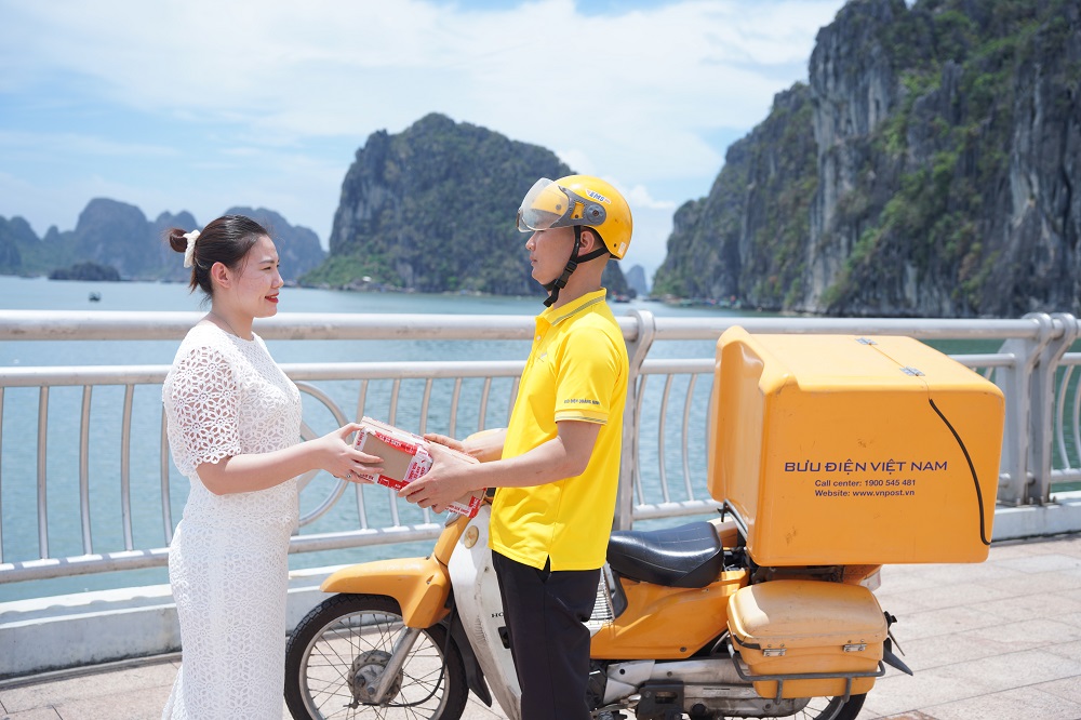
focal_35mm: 41
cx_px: 540
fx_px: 1237
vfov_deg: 32.5
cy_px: 360
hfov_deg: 47.2
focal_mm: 41.2
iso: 100
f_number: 4
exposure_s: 1/1000
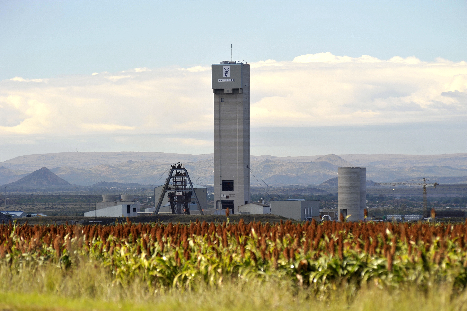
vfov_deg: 8.1
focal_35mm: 170
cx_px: 234
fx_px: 2204
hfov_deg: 12.1
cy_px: 156
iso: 400
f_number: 5
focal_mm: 170
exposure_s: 1/1600
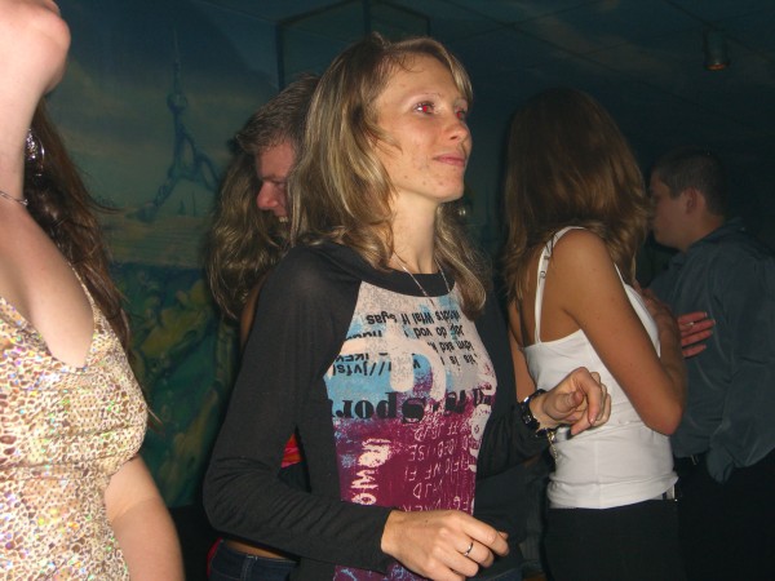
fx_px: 1276
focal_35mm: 57
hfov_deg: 33.8
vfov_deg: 25.7
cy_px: 290
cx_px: 388
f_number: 3.6
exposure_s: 1/60
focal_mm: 11.8
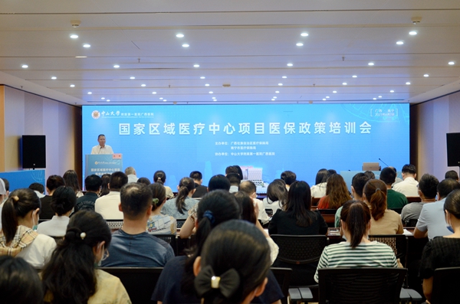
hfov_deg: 43.7
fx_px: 574
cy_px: 152
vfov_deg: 29.7
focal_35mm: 45
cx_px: 230
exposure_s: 1/60
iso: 1000
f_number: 4.2
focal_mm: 30
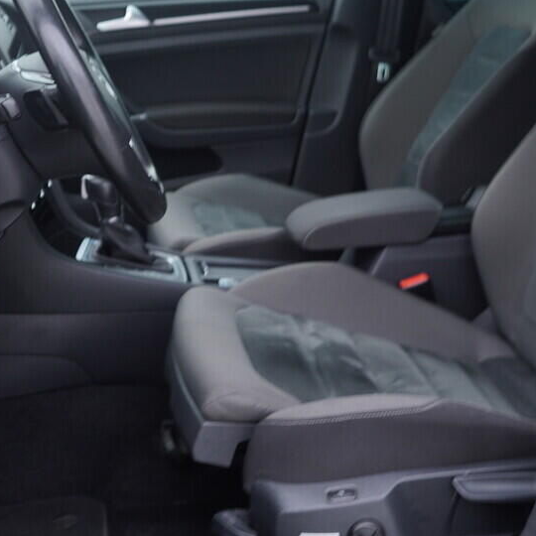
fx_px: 1016
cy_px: 234
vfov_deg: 29.5
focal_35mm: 58
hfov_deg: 29.5
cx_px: 307
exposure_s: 1/40
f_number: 2.8
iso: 160
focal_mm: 24
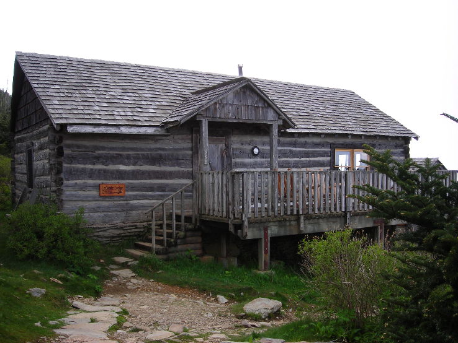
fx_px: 503
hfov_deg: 49.0
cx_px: 229
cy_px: 172
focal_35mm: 38
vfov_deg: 37.7
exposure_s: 1/115
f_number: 3.2
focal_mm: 6.3
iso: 50
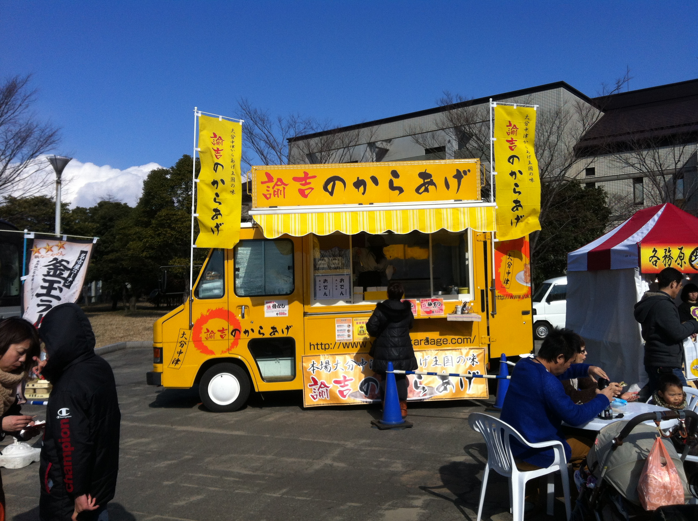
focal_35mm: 35
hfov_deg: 52.7
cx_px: 349
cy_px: 260
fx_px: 705
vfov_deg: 40.6
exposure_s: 1/2514
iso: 80
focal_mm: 3.85
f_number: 2.8
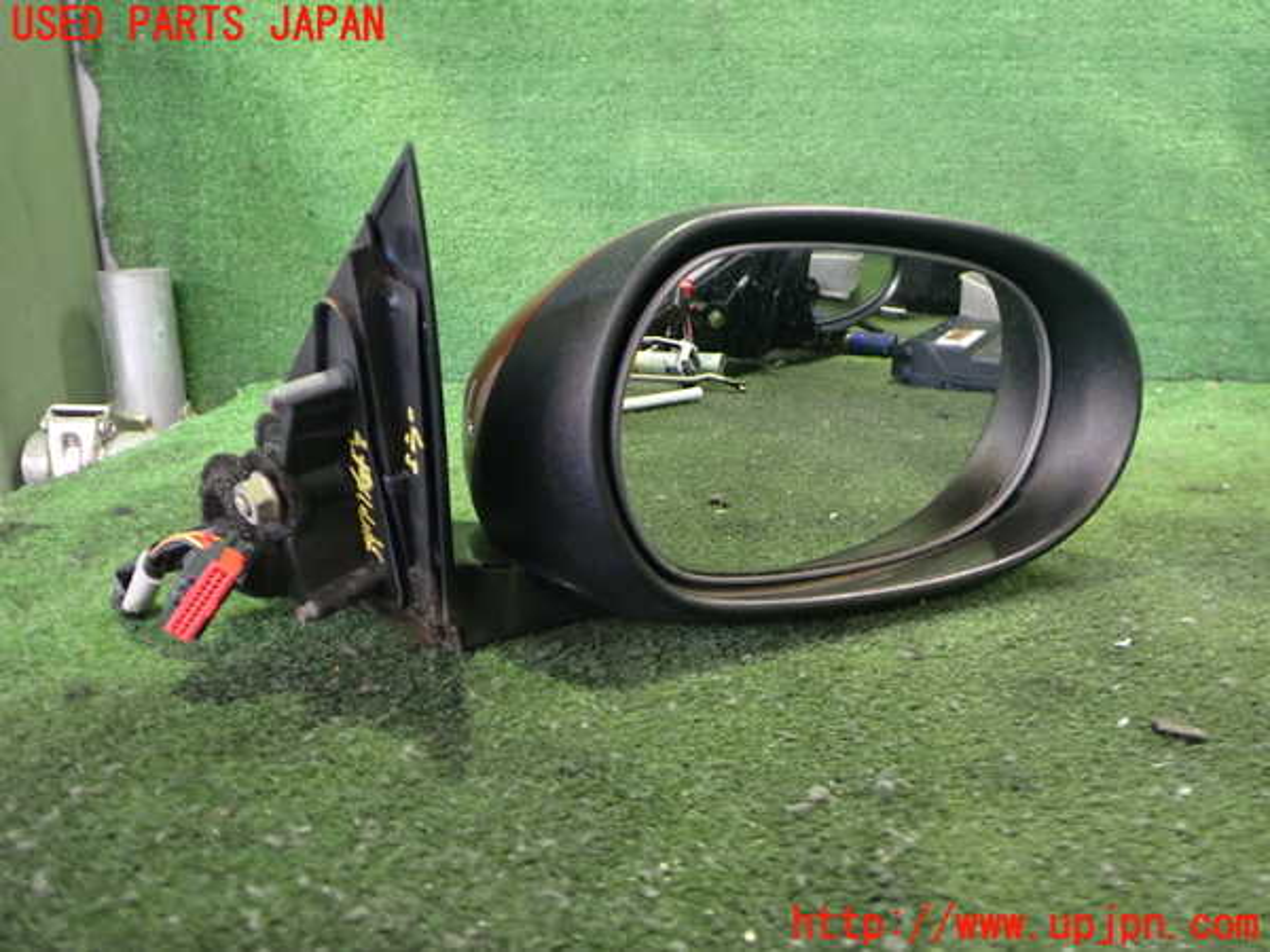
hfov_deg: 60.0
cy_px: 476
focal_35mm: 30
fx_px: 1101
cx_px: 635
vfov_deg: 46.8
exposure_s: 1/20
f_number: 2.3
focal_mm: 5.4
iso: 800
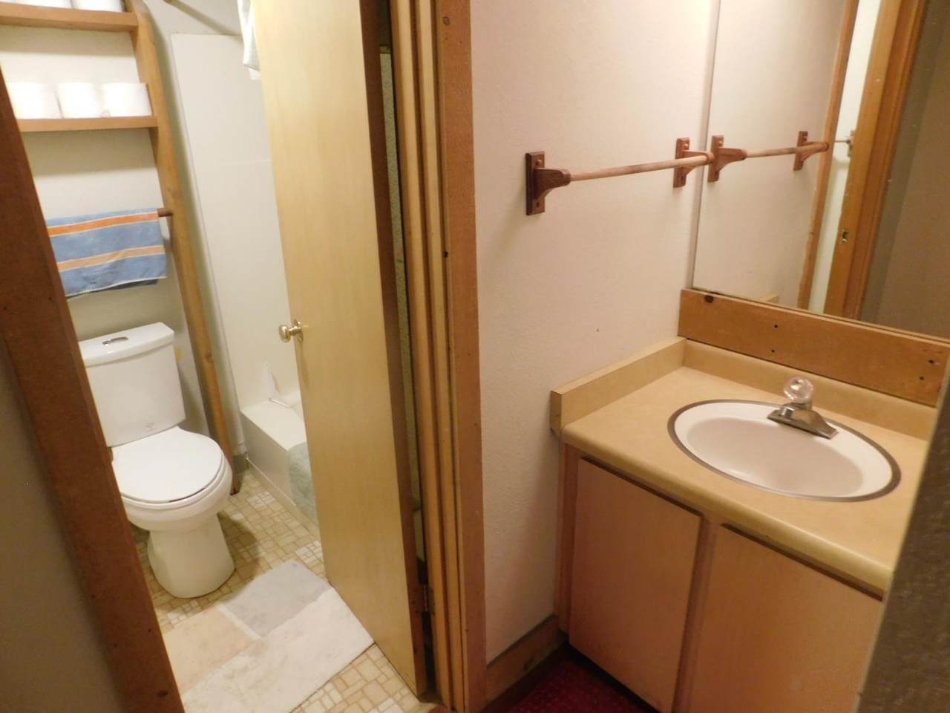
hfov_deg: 73.9
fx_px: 631
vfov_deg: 58.9
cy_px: 356
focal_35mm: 23
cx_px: 475
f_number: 3
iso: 400
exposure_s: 1/8
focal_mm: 4
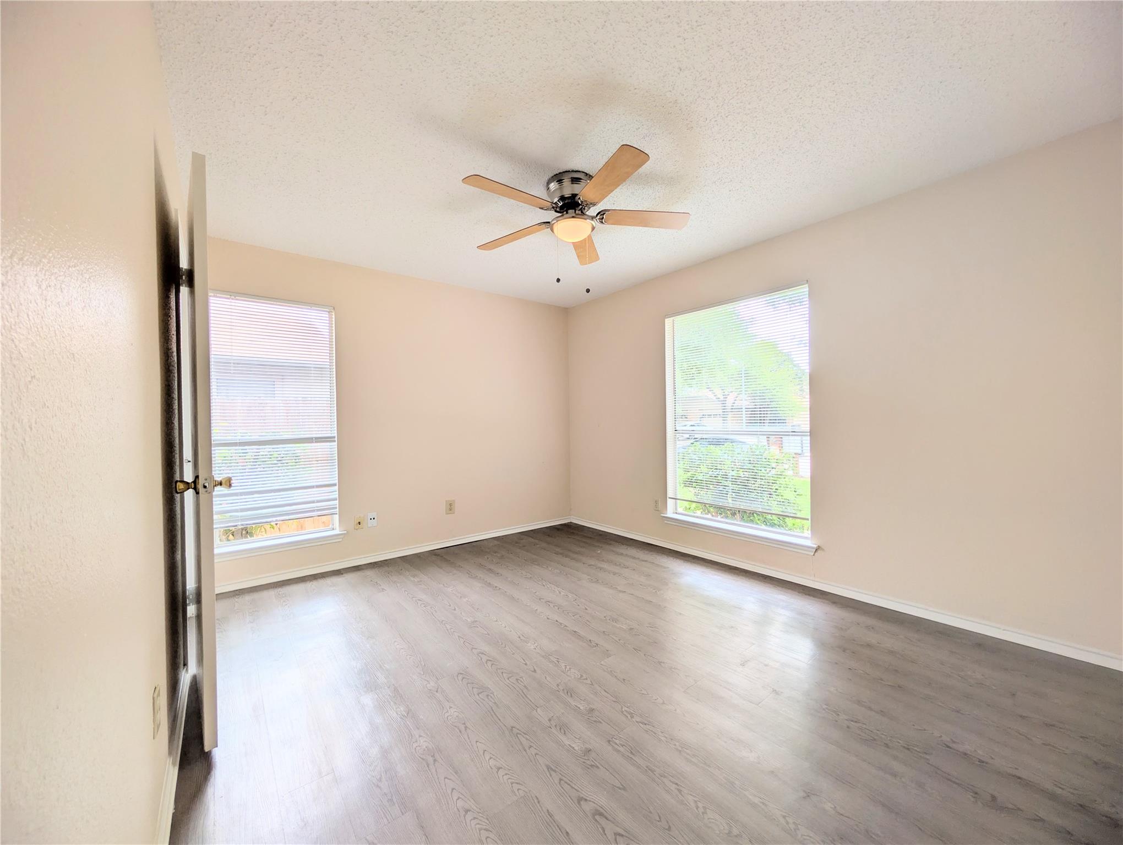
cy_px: 422
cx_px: 562
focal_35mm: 12
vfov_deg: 94.6
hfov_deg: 110.5
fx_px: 390
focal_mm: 2.02
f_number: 1.7
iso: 49
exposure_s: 1/510
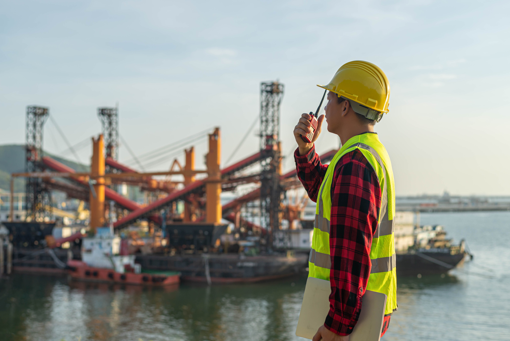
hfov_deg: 39.6
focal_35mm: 50
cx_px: 255
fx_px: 709
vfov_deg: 27.0
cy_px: 170
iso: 100
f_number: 3.2
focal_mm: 50
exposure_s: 1/1250
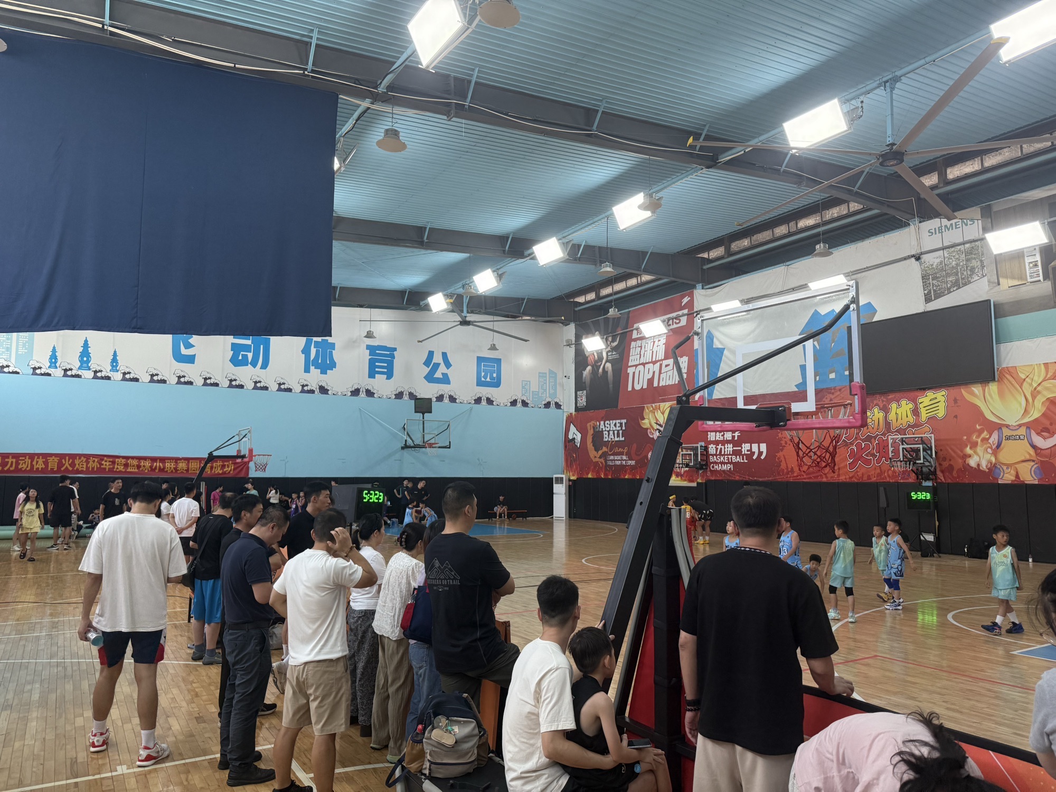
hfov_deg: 71.6
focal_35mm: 24
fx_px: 732
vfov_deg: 56.8
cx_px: 528
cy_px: 396
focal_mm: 6.76
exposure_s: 1/227
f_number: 1.78
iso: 200
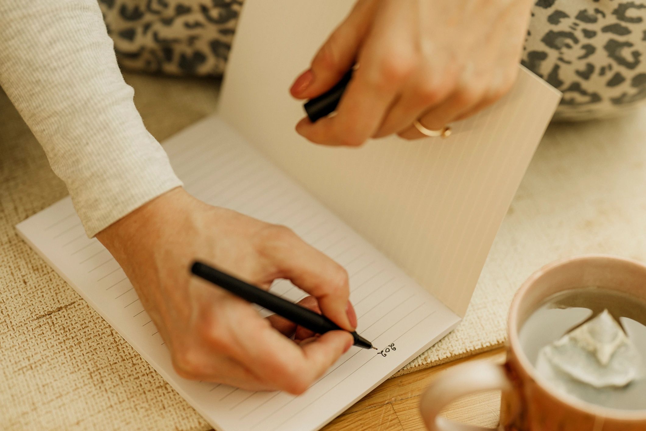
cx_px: 323
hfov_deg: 23.9
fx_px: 1525
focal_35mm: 85
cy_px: 216
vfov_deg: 16.1
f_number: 2.2
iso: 250
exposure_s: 1/125
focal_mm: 85
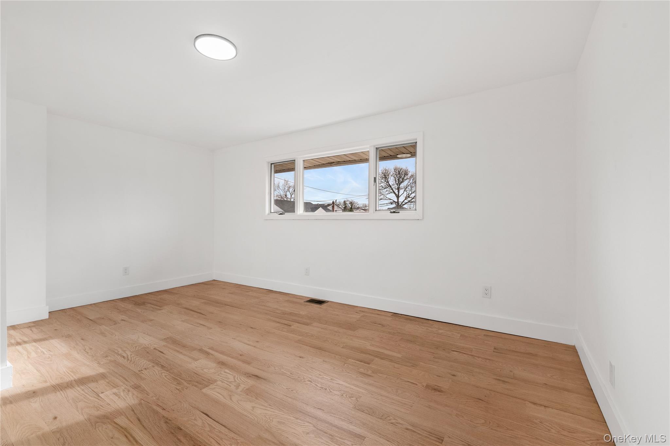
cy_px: 223
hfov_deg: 100.4
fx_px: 279
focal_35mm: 15
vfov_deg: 77.2
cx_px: 335
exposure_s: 1/80
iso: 500
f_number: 8
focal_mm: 15
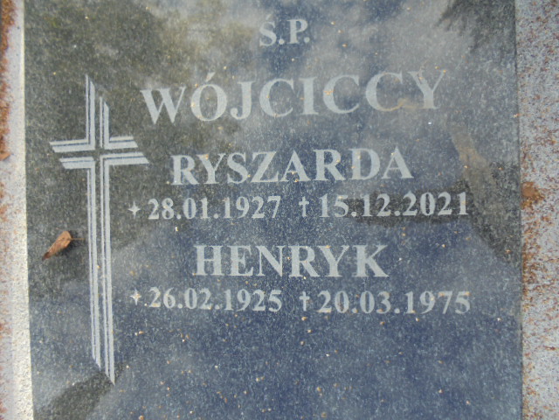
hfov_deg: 67.3
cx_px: 280
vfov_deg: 53.1
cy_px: 210
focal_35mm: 26
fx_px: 420
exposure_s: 1/160
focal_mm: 4.6
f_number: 3.5
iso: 100
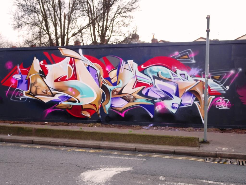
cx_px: 123
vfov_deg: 33.6
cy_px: 92
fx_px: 306
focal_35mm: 43
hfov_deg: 43.9
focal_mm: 7.3
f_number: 4.5
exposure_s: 1/80
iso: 80
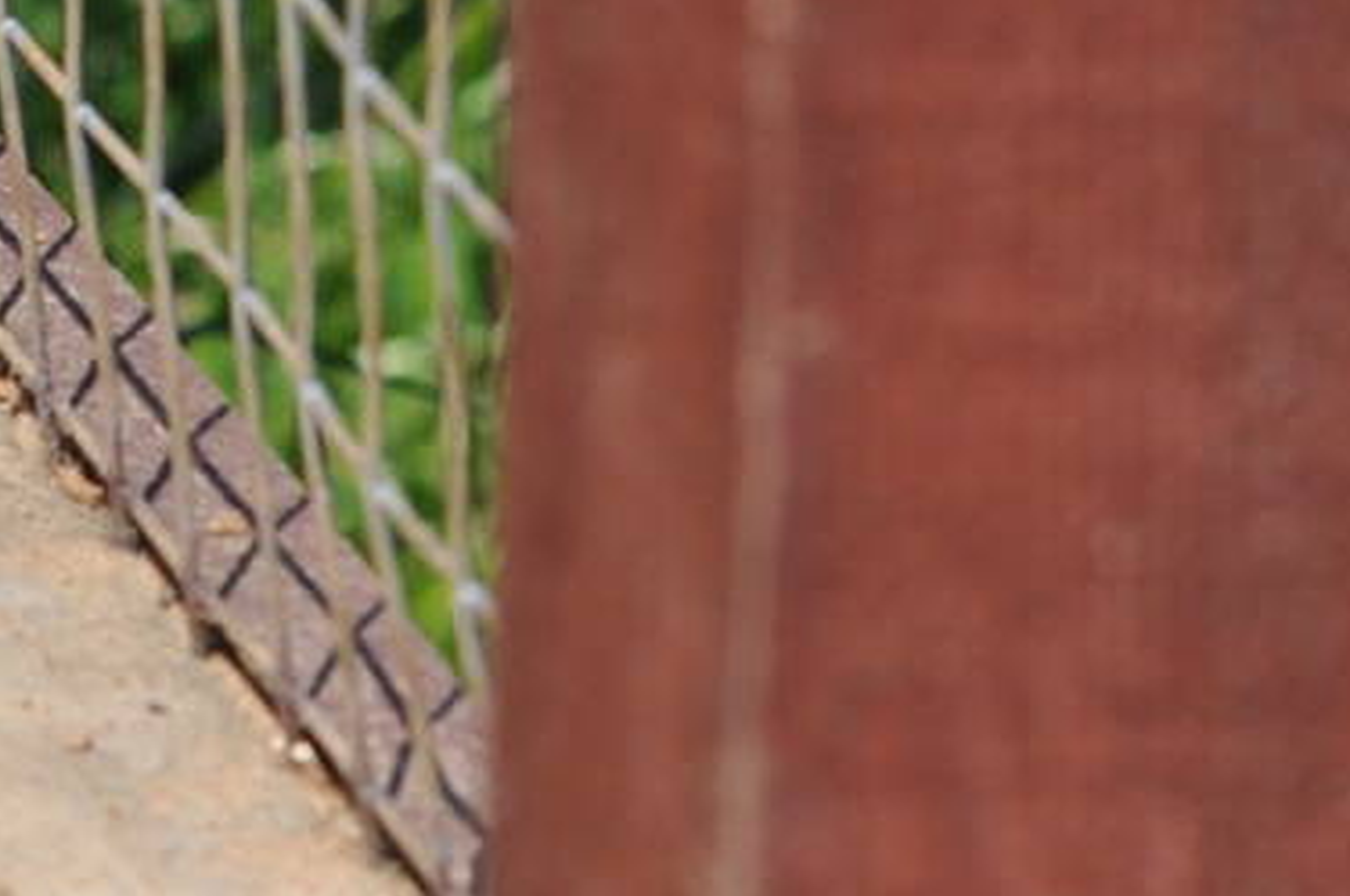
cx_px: -1447
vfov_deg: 3.1
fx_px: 16778
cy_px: -59
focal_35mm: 448
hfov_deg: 4.5
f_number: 6.3
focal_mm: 70
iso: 200
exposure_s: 1/640
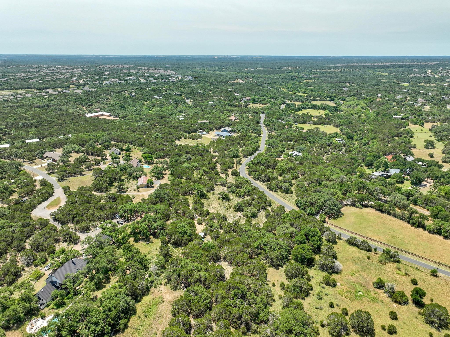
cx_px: 225
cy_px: 168
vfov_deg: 56.8
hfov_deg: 71.6
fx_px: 312
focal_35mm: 24
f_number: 2.8
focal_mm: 12.29
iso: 100
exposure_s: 1/1600
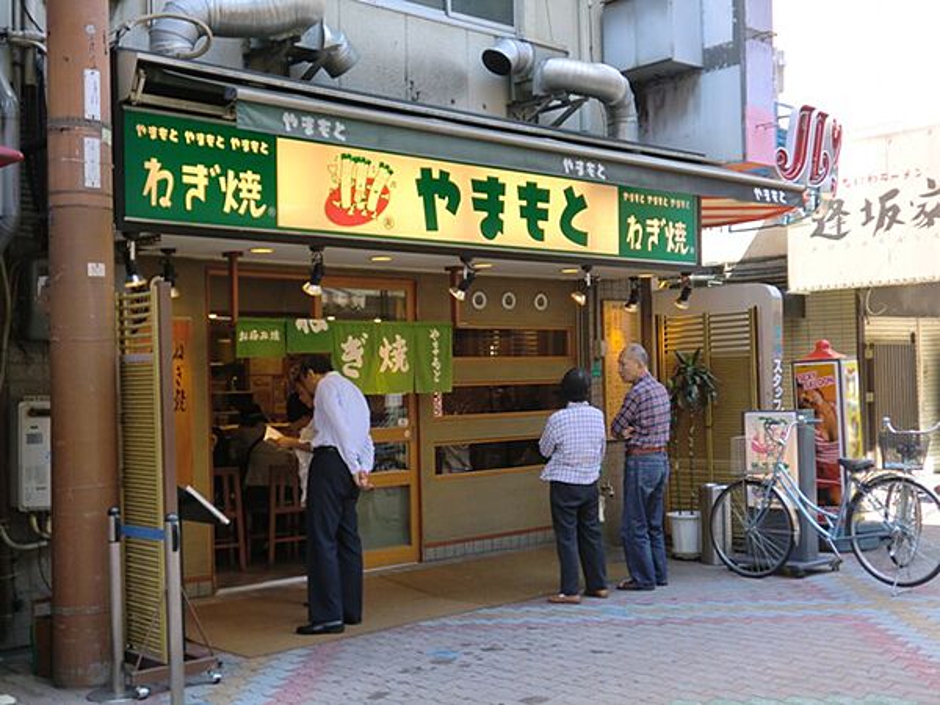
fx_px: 1195
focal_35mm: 44
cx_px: 470
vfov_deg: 32.9
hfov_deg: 42.9
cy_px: 352
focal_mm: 7.91
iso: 64
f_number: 3.4
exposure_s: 1/80
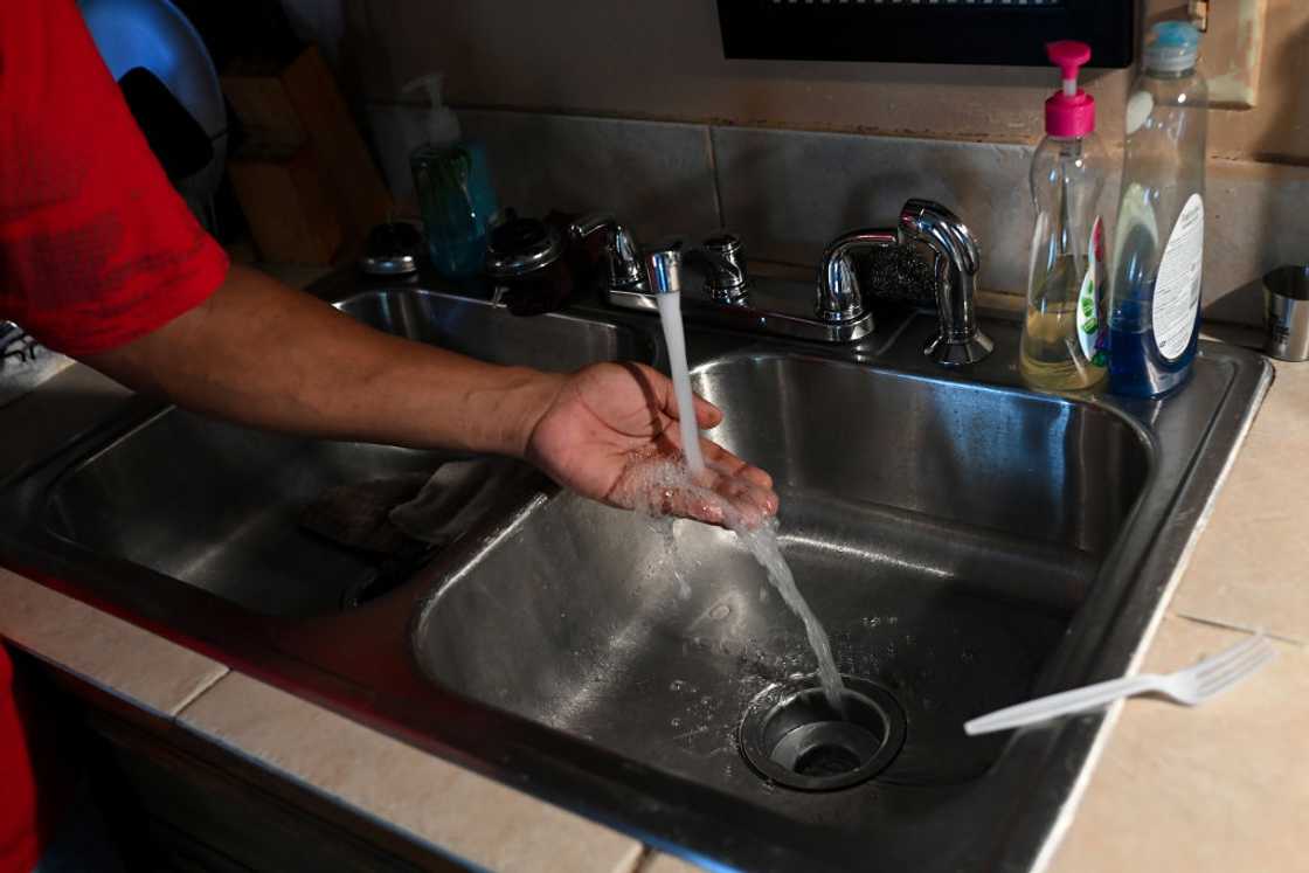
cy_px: 436
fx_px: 1273
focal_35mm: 35
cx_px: 654
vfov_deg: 37.9
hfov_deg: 54.4
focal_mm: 35
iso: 3200
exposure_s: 1/125
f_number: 3.5
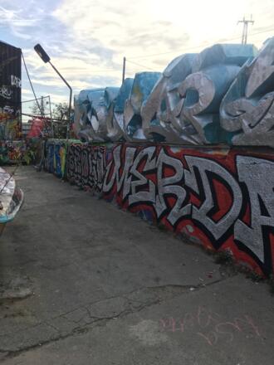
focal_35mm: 29
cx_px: 137
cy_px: 182
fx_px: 306
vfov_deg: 61.7
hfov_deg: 48.2
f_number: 2.2
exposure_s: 1/718
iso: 25
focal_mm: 4.15
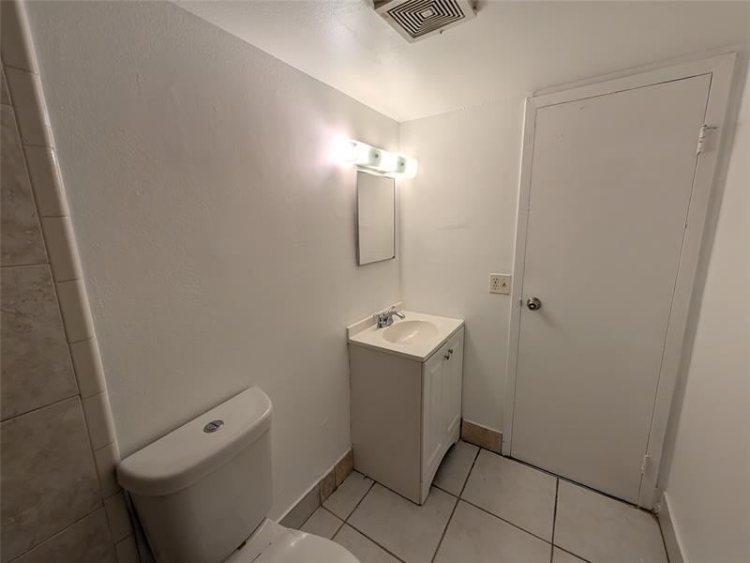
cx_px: 375
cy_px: 282
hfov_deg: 106.2
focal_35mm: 13
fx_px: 282
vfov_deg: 89.9
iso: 26
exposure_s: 1/234
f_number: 2.2
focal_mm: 1.54
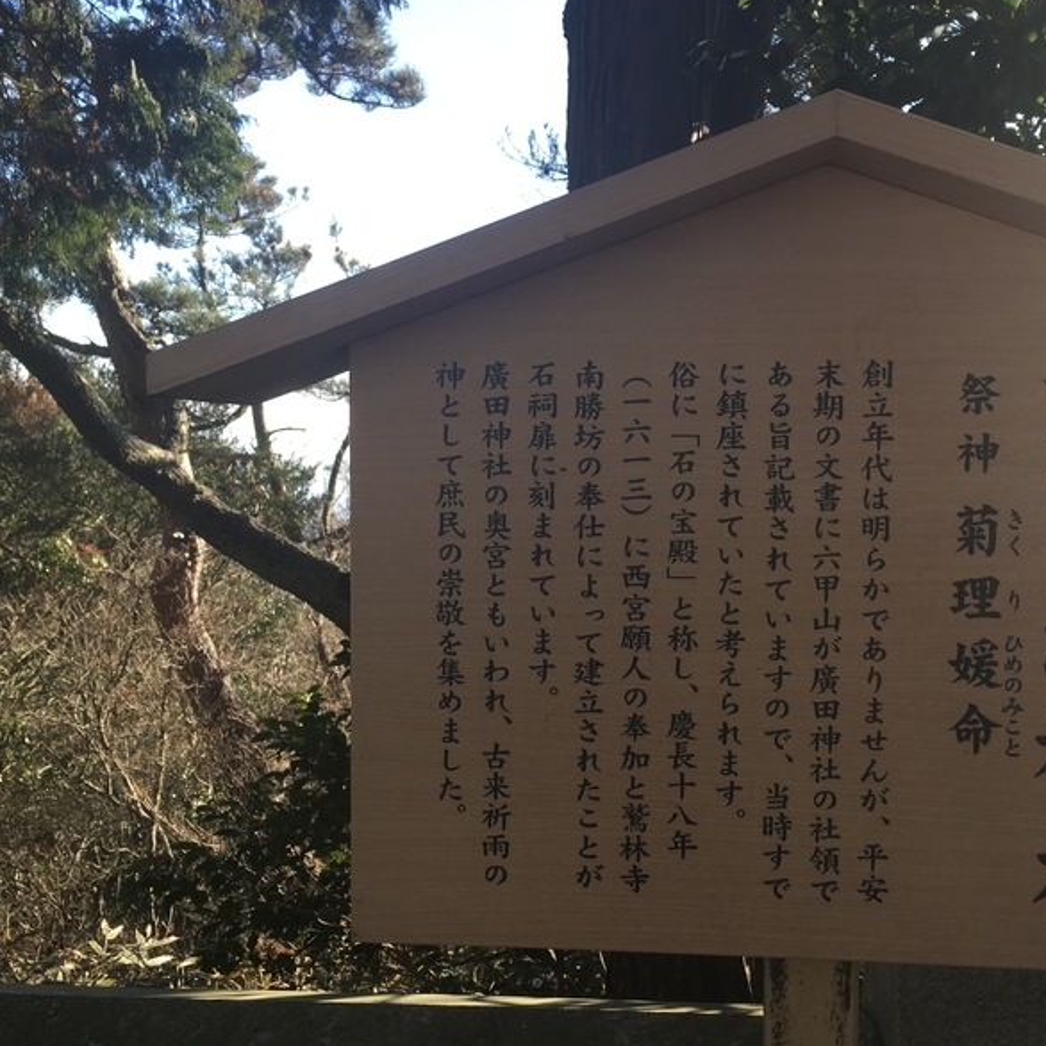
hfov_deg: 46.9
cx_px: 628
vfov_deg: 47.2
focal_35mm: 35
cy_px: 514
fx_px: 1197
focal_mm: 4.15
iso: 25
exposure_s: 1/238
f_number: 2.2
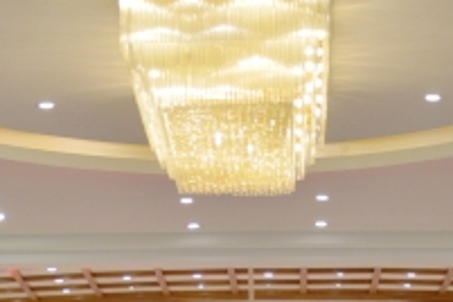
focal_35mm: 140
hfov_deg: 14.6
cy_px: 482
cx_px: 97
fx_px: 1760
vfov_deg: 9.5
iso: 400
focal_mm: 25
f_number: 4
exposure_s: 1/50
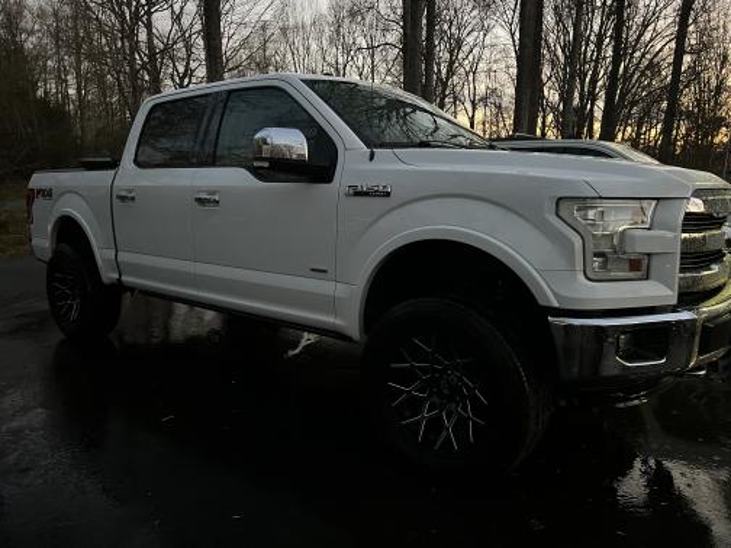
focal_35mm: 26
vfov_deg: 53.1
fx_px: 549
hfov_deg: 67.3
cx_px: 366
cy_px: 274
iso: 1000
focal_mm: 5.7
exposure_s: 1/30
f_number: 1.5
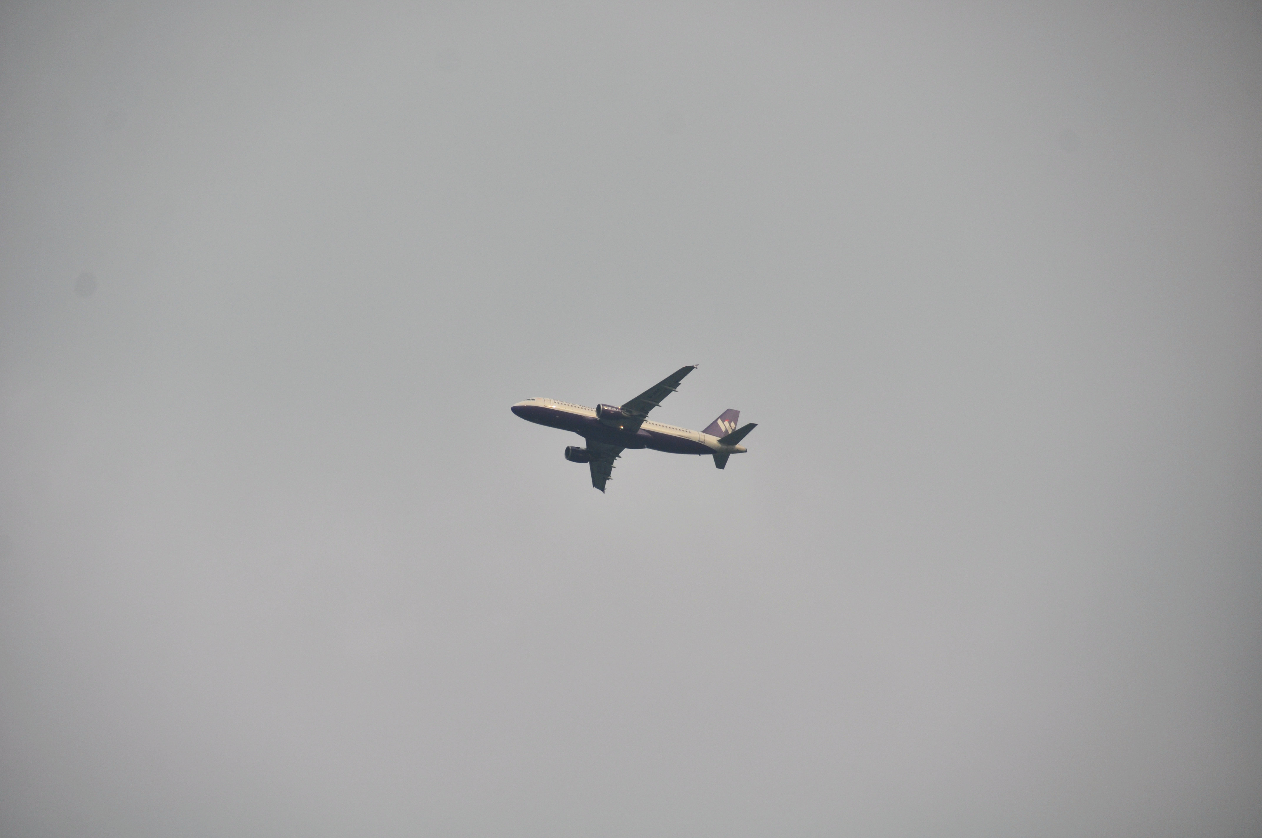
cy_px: 419
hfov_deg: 6.9
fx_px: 10504
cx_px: 631
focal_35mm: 300
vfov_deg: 4.6
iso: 200
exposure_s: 1/800
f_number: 7.1
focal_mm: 200
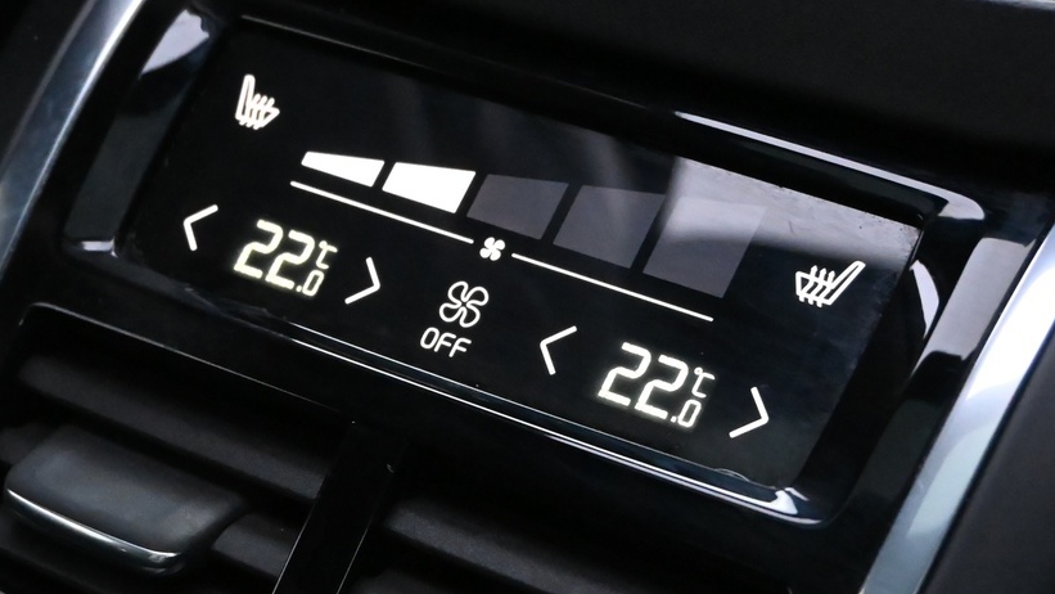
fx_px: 2602
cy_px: 450
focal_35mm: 93
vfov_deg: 13.0
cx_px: 375
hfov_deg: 22.8
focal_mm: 30
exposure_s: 1/15
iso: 6400
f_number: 4.8
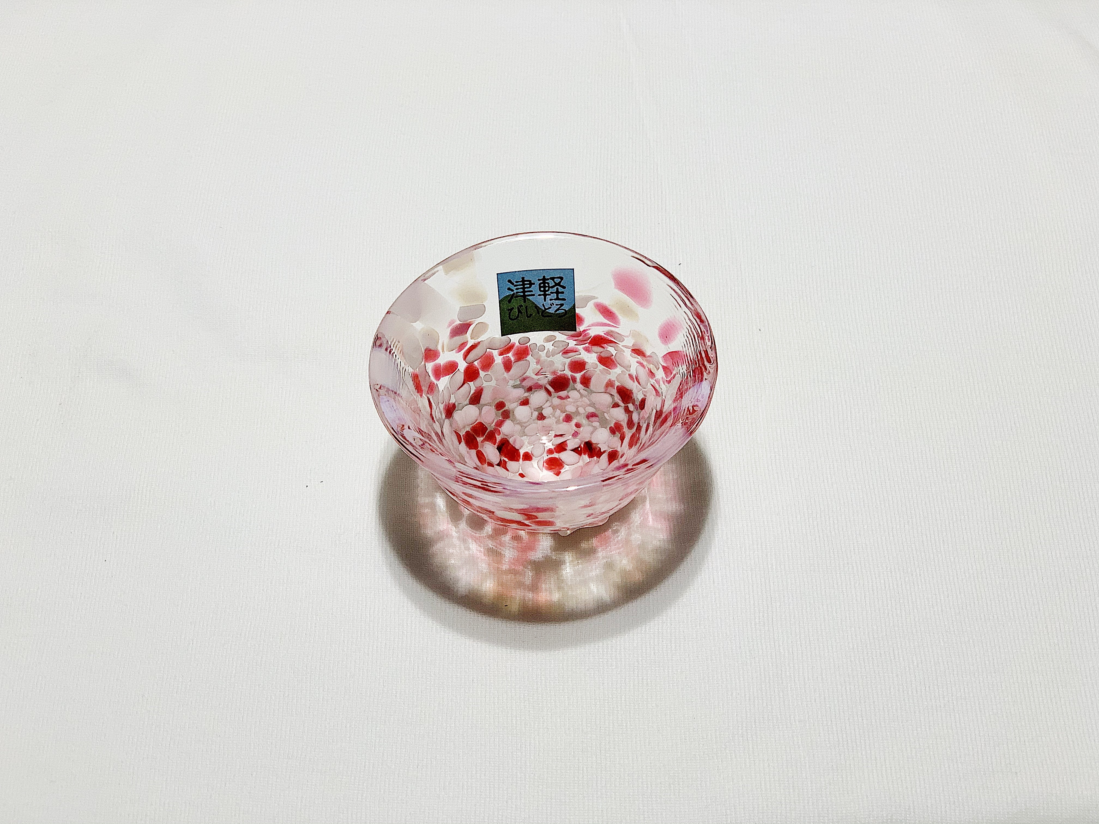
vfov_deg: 28.0
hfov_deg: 36.8
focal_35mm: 52
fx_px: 1651
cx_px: 550
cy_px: 412
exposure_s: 1/98
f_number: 2.4
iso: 64
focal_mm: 6
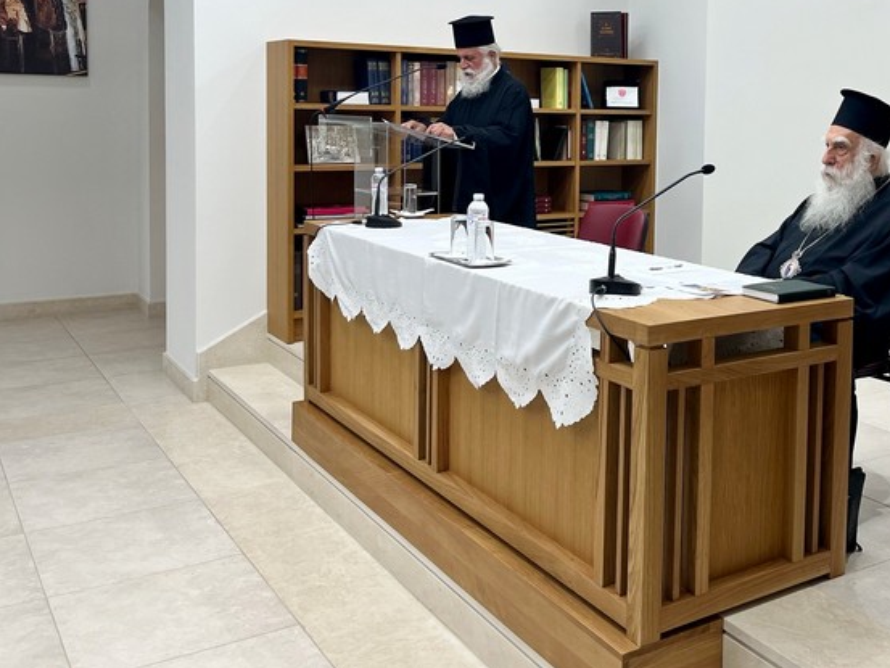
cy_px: 161
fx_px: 1029
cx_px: 657
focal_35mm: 40
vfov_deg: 35.1
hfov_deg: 45.3
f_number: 1.6
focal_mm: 5.1
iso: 64
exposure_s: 1/100
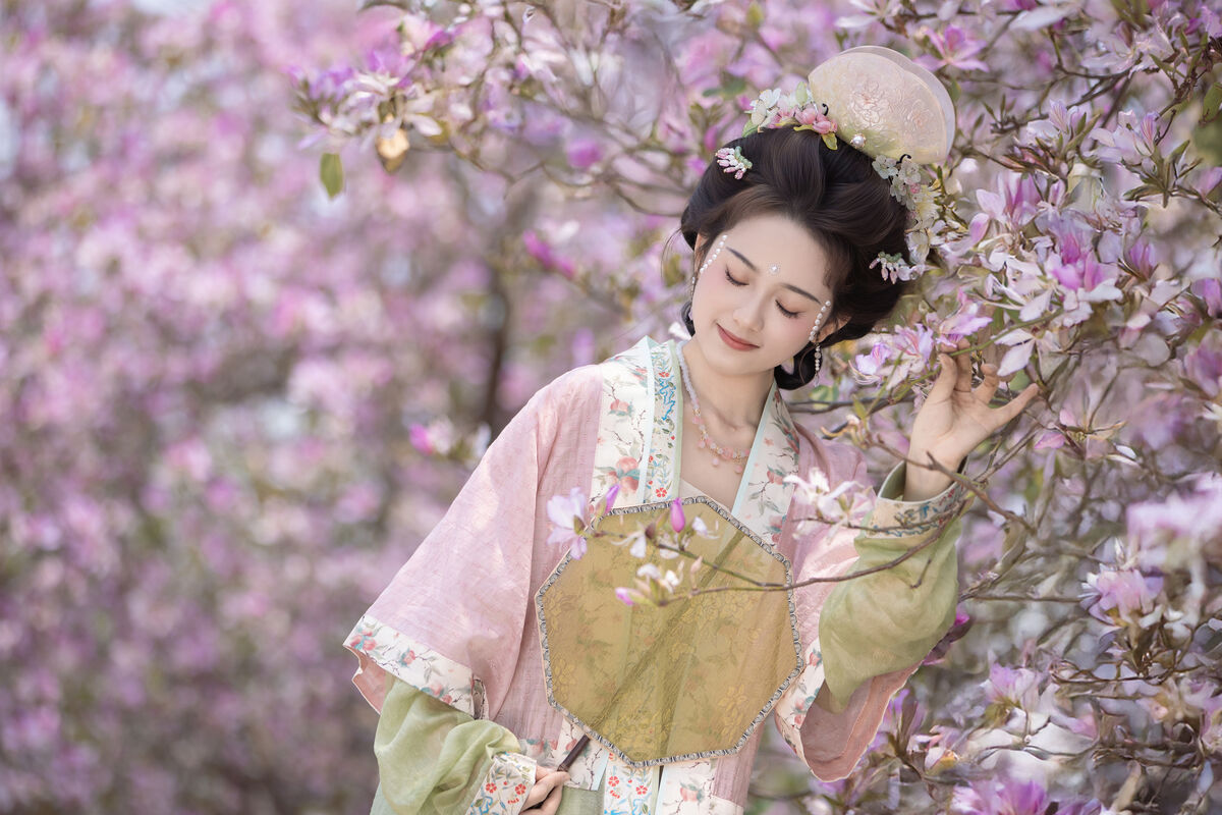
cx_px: 611
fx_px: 4412
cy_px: 408
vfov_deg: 10.5
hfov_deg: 15.8
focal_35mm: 130
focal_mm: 130
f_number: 2.8
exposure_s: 1/1250
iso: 100
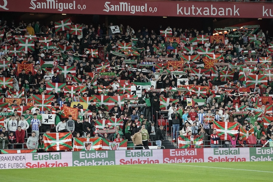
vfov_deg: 10.2
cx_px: 136
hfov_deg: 15.2
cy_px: 91
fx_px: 1024
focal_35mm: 135
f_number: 5
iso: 4000
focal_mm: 135
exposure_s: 1/500
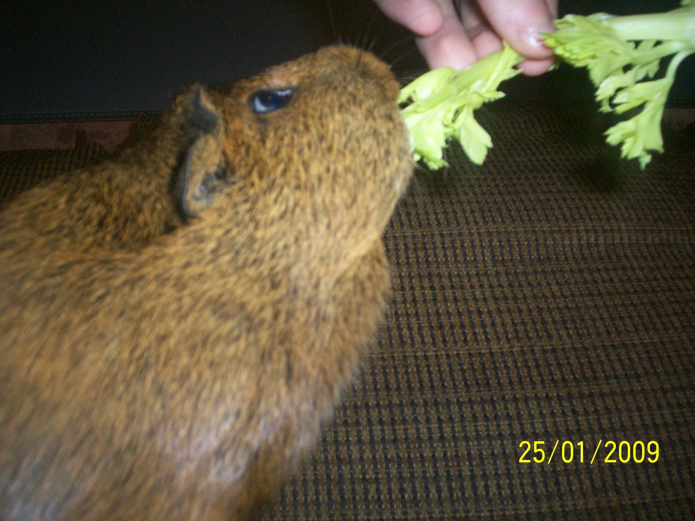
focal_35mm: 36
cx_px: 348
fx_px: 723
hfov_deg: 51.4
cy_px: 260
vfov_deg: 39.7
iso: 140
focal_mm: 5.9
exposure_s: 1/64
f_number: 4.5
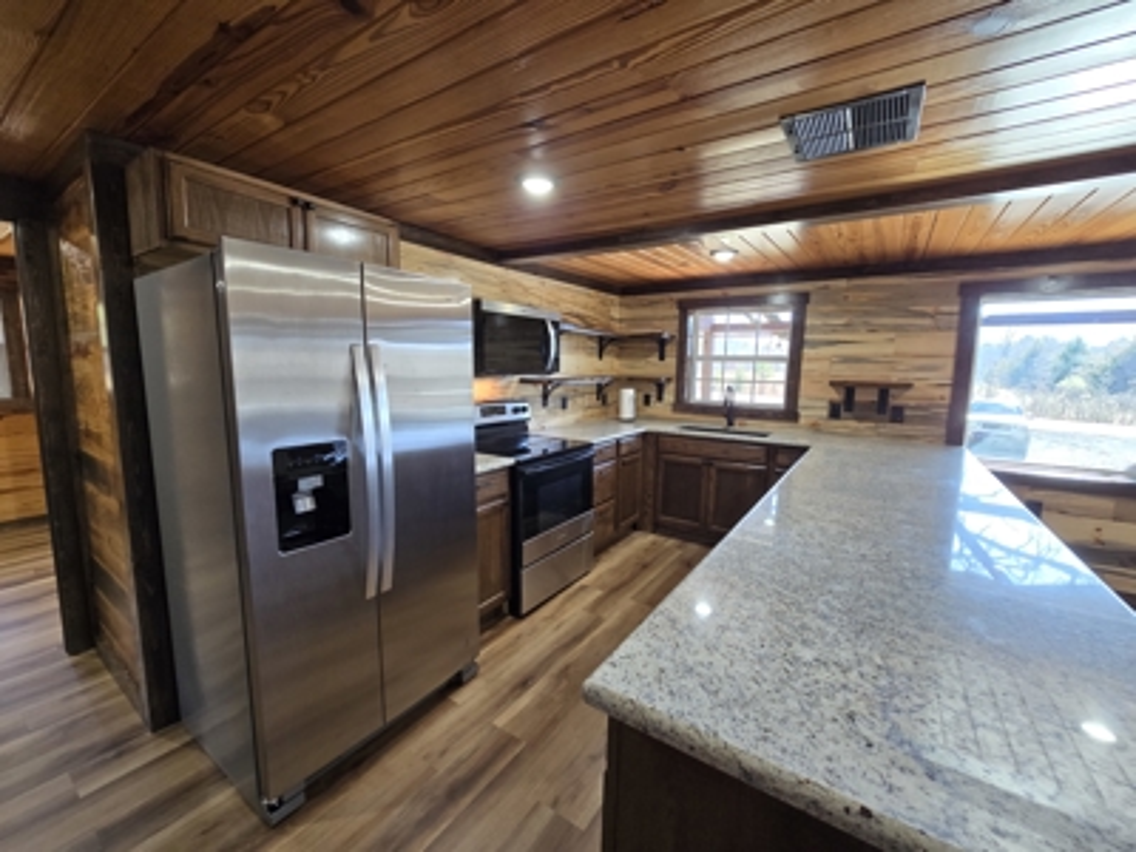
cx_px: 568
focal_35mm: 13
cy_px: 426
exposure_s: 1/60
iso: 200
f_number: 2.2
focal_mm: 2.2
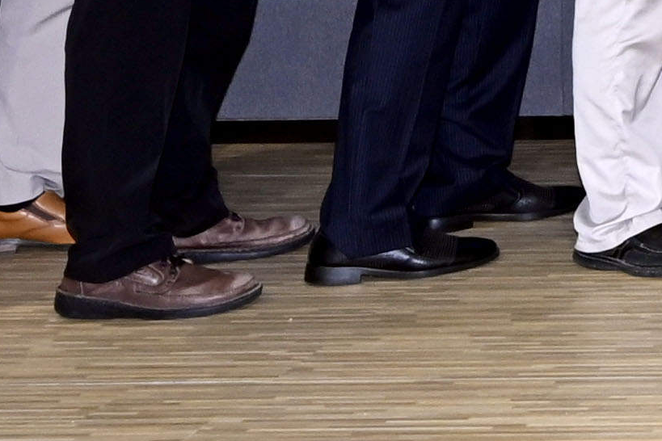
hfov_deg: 10.8
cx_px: 1652
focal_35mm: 159
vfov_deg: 8.1
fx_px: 2918
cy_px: -560
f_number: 5
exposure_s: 1/160
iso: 1000
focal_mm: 21.5
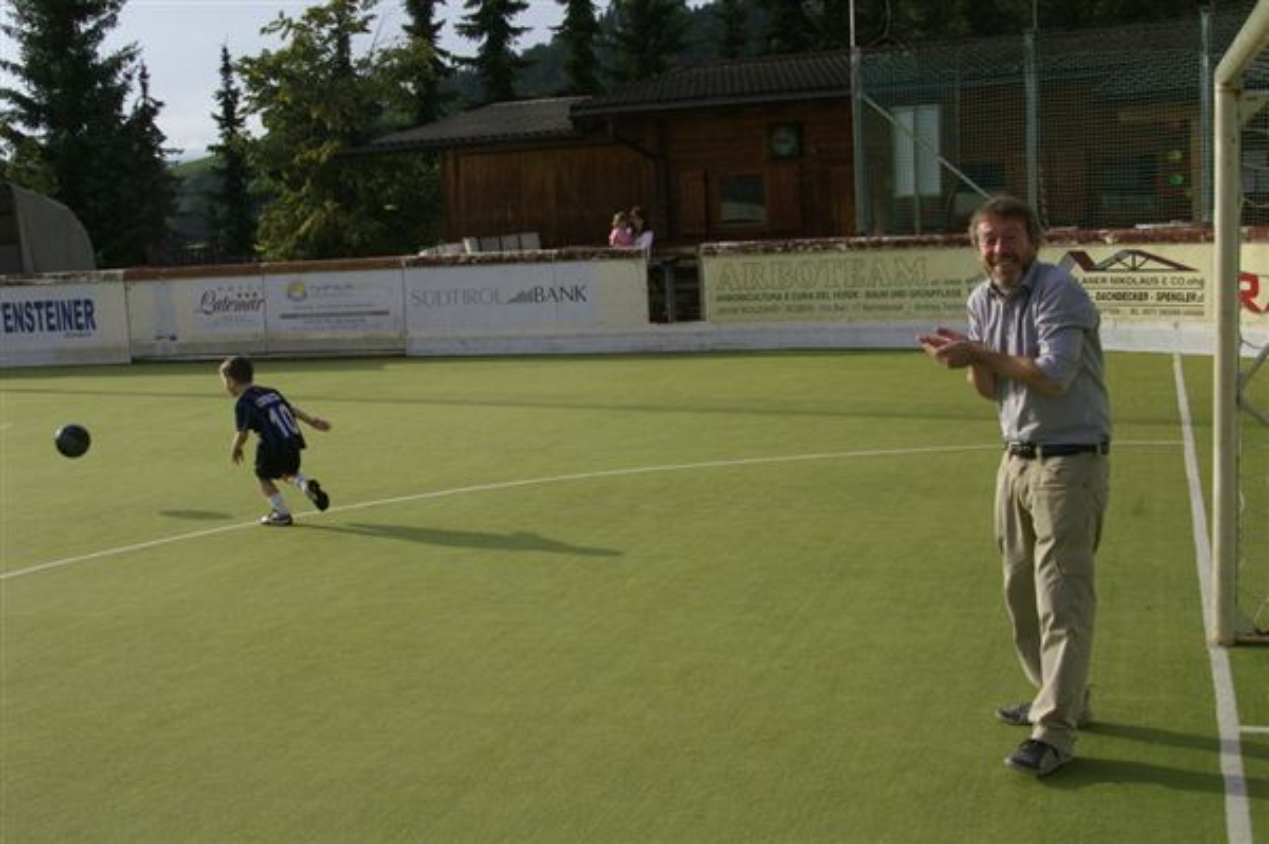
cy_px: 422
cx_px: 634
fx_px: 1479
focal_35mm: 42
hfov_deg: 46.4
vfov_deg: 31.8
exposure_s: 1/800
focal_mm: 28
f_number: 10
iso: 800
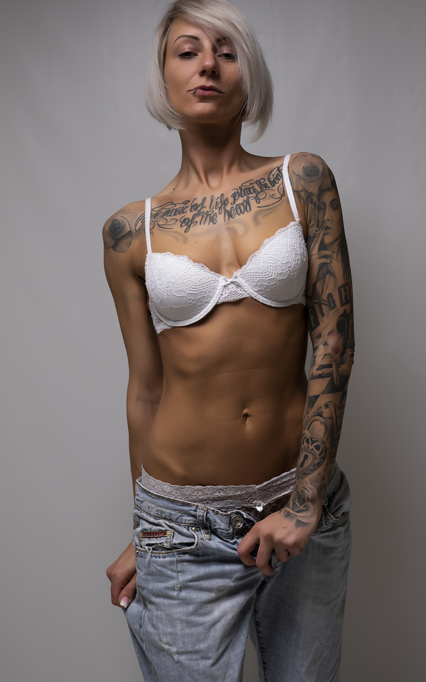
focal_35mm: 52
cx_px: 230
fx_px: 966
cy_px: 337
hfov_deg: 24.9
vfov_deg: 38.9
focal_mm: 50
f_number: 5
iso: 125
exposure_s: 1/200
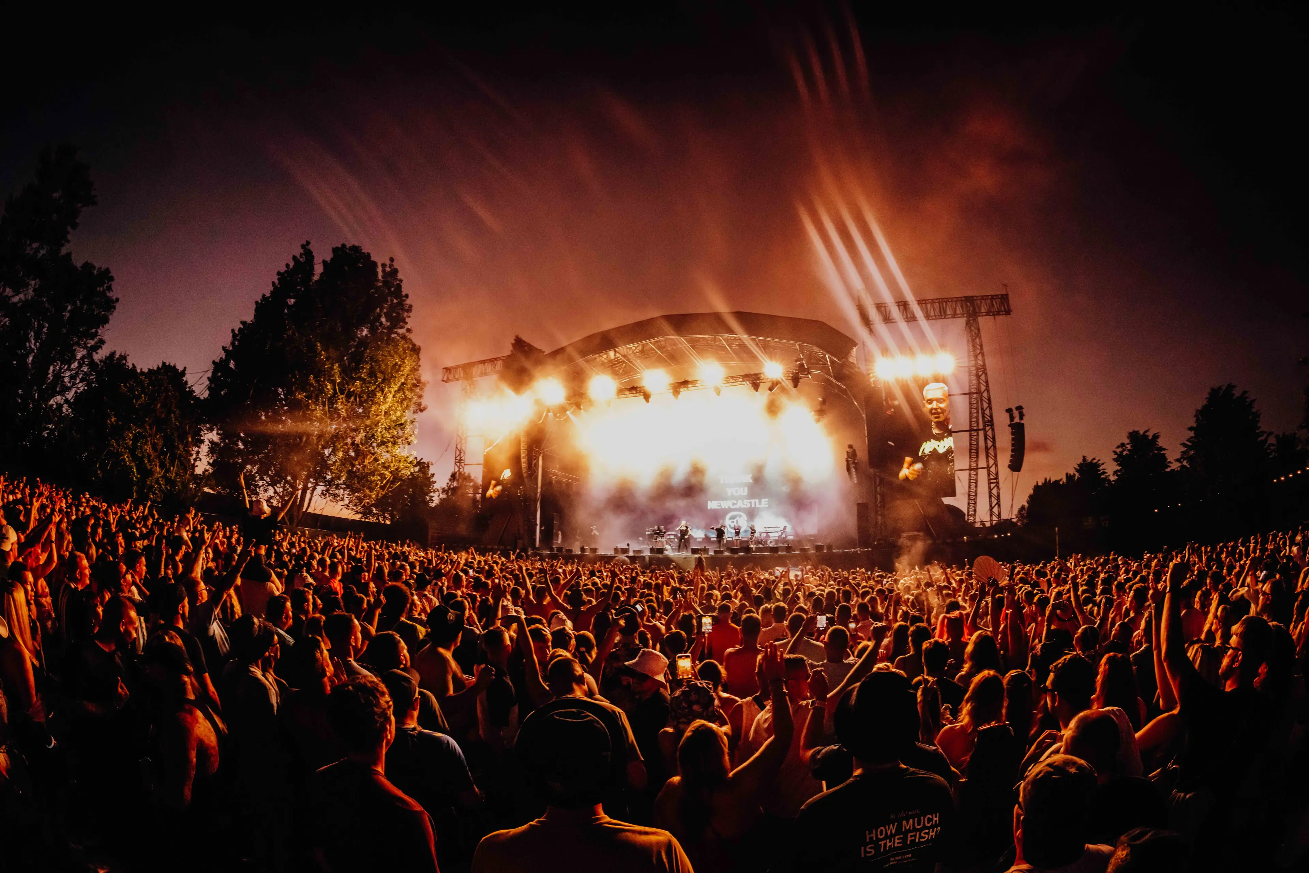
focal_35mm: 15
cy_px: 436
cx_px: 654
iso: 12800
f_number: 5.6
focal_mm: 15
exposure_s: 1/200
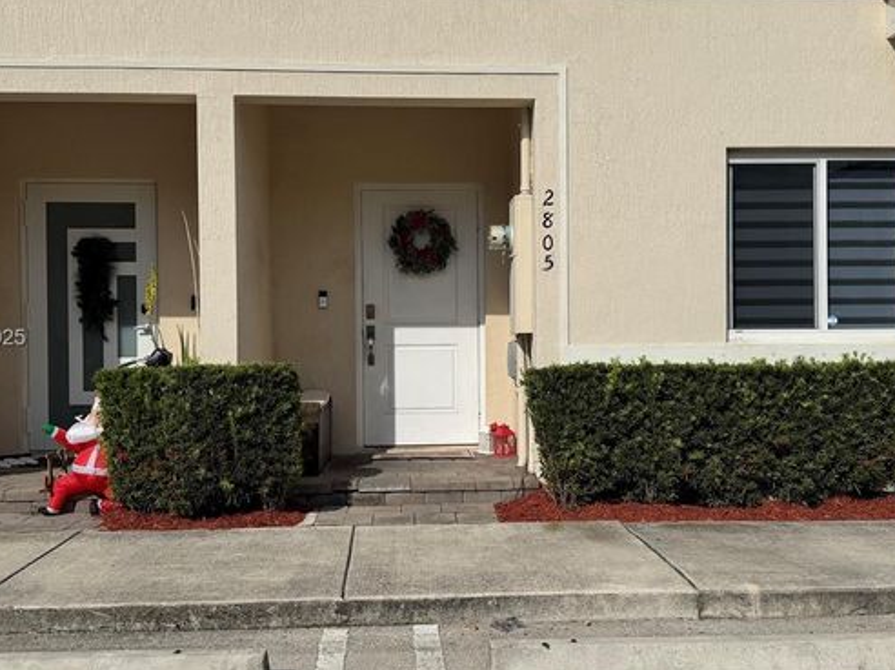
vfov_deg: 48.2
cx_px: 466
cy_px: 340
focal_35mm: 29
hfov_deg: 61.7
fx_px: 749
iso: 80
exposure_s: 1/12346
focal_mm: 6.76
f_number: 1.78
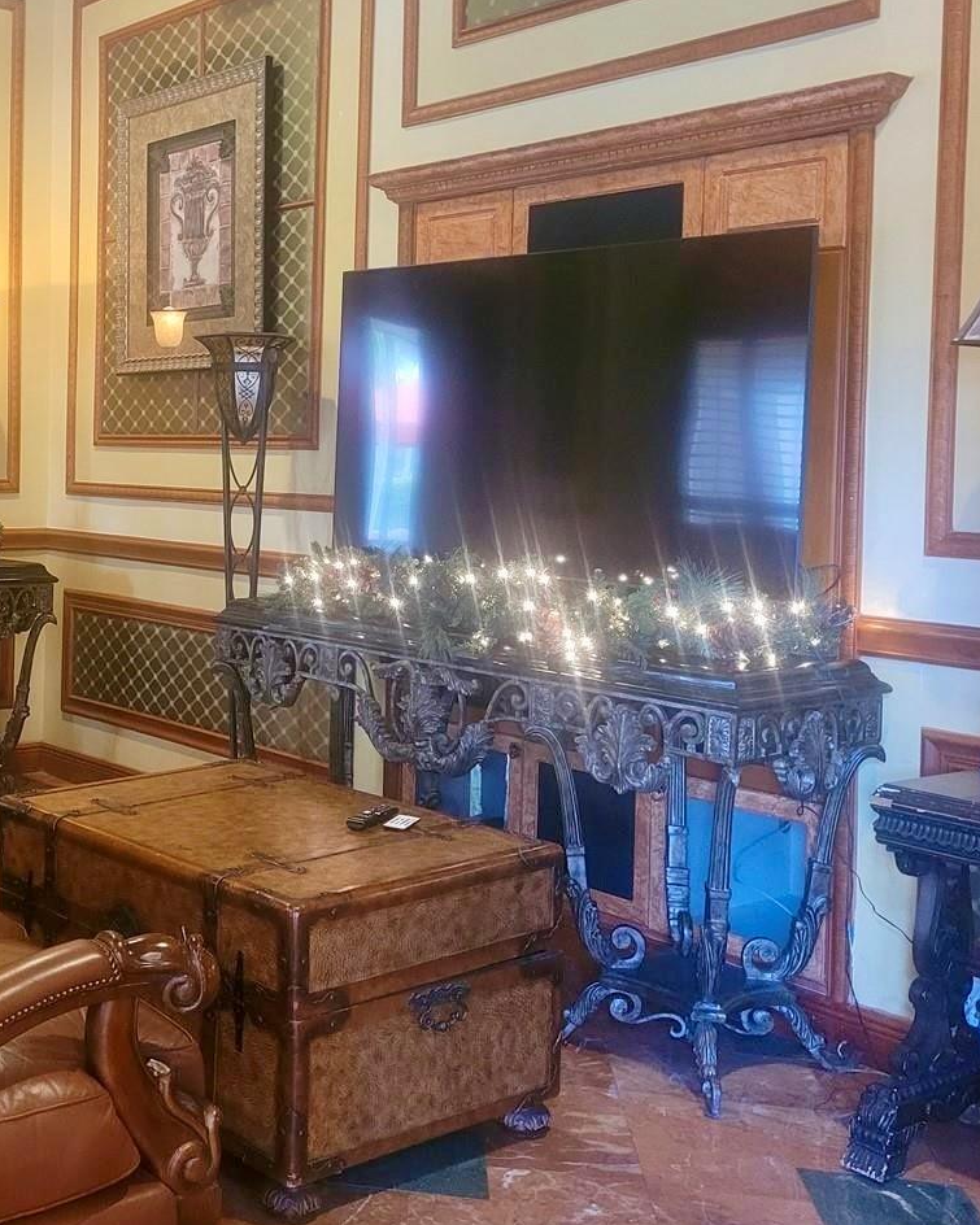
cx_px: 99
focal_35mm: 43
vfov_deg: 42.7
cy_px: 503
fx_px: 1559
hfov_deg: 33.1
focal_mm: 5.4
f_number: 1.8
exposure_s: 1/40
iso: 640
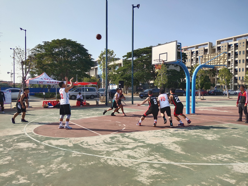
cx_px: 124
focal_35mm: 29
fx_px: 208
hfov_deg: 61.7
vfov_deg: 48.2
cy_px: 93
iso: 50
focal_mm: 4.27
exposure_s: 1/1552
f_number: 1.8
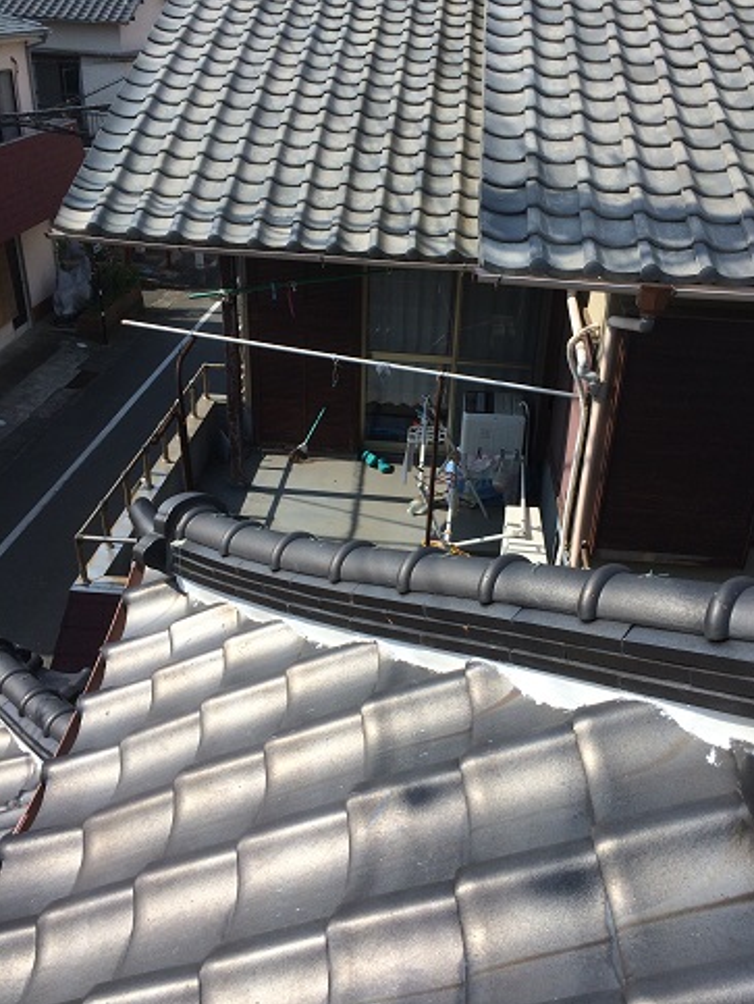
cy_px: 514
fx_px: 928
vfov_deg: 56.8
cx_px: 413
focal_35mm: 32
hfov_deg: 44.2
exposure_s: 1/2283
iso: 32
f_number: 2.2
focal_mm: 4.15
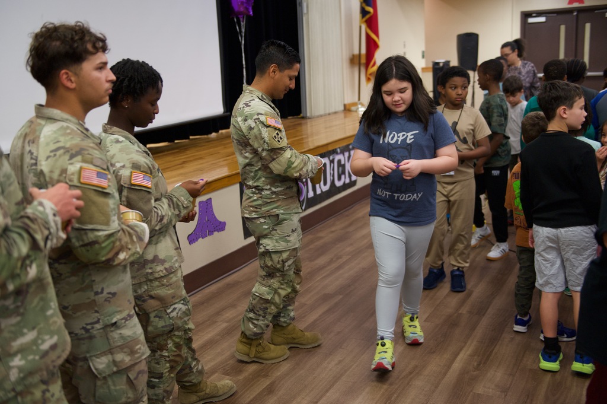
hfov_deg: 50.7
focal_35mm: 38
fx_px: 640
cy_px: 202
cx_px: 304
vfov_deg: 35.0
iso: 2000
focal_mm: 38
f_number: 2.8
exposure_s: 1/160
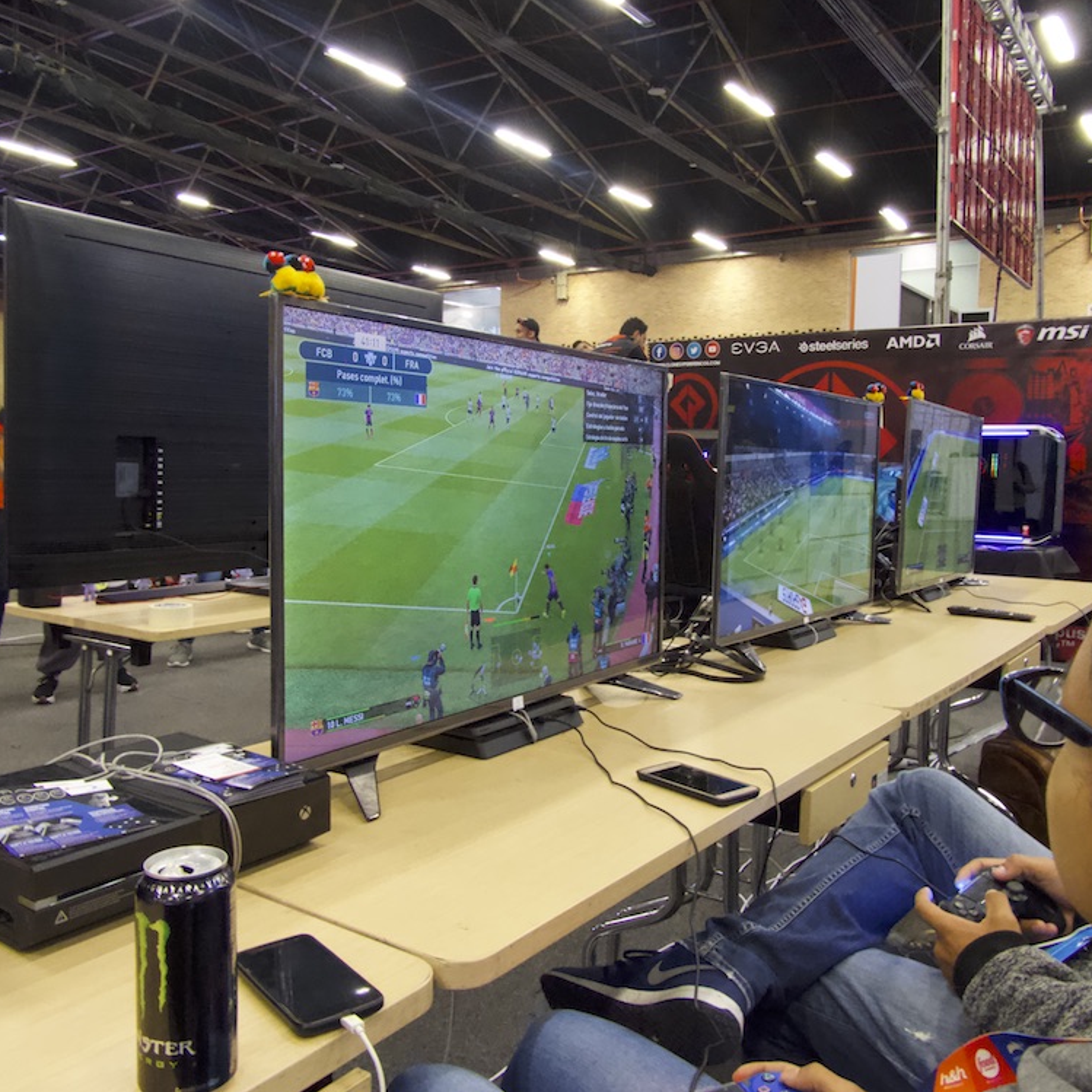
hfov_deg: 55.6
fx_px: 1035
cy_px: 534
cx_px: 545
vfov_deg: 55.6
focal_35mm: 29
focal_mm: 4.3
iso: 800
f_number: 3.3
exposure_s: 1/50
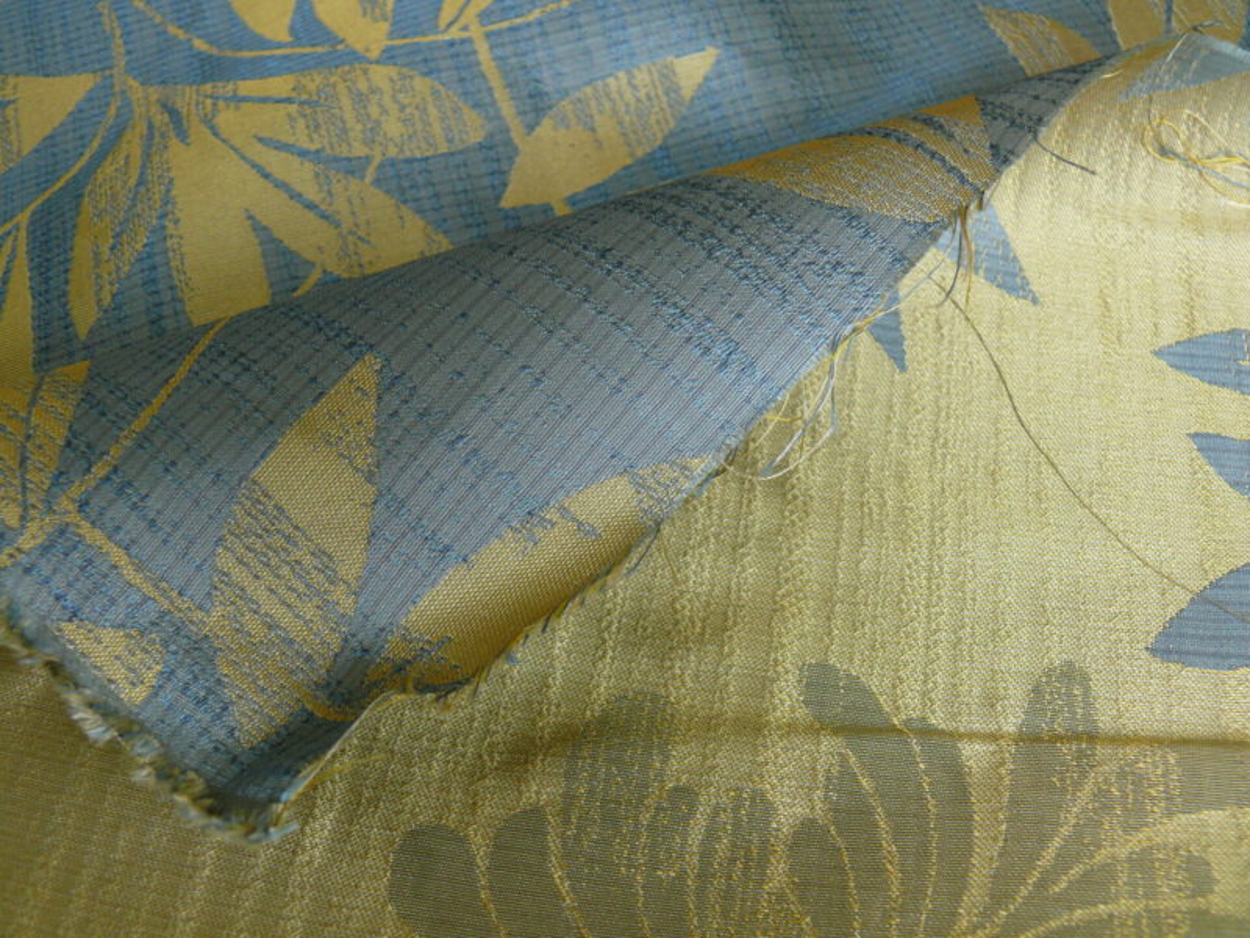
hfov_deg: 46.8
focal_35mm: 40
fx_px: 1444
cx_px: 625
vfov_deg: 36.0
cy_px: 469
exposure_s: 1/100
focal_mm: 8
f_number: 2.8
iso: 100
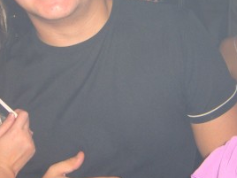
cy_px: 48
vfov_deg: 17.3
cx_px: 66
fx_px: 582
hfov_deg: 22.8
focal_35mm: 85
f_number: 2.8
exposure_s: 1/60
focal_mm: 7.9
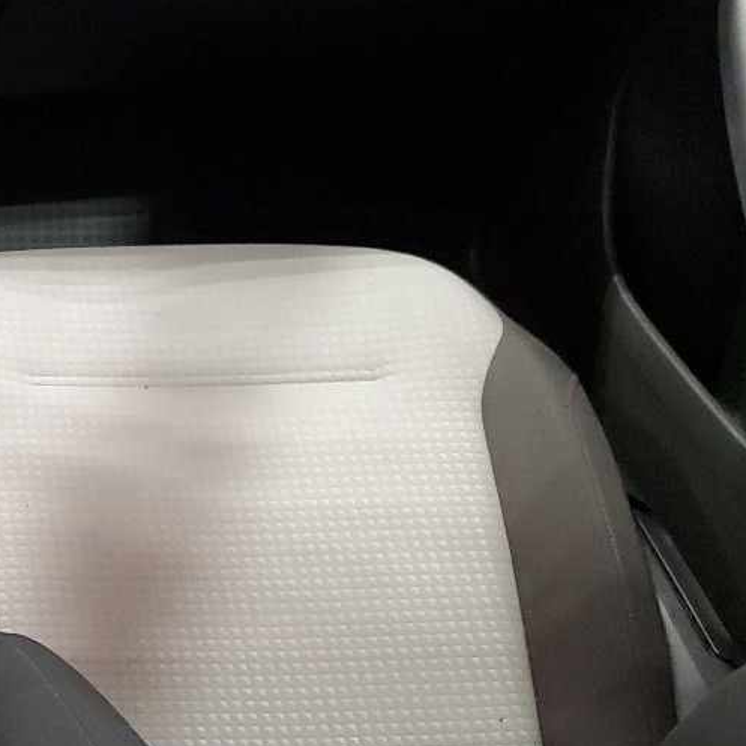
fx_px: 1804
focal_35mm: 74
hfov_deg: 20.3
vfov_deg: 23.3
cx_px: -344
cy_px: 441
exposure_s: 1/30
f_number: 1.5
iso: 327
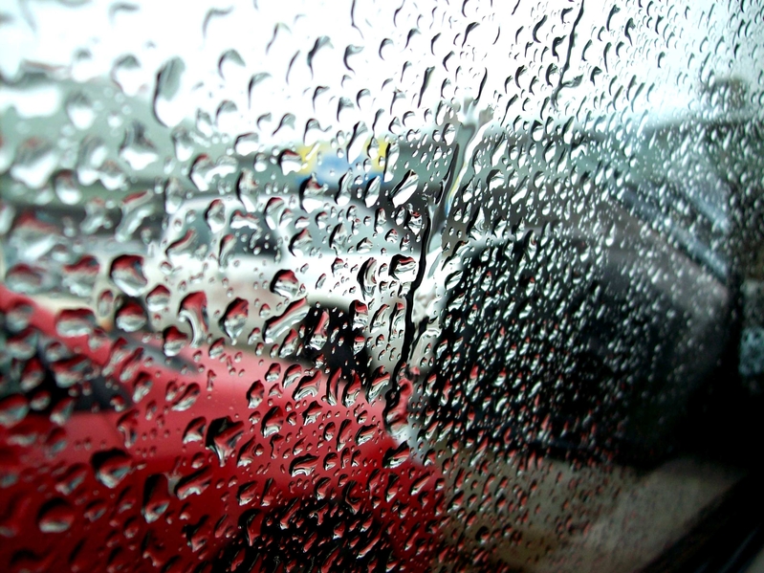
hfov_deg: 51.4
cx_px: 382
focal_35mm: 36
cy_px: 286
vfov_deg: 39.6
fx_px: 794
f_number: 2.7
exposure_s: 1/326
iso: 80
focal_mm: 6
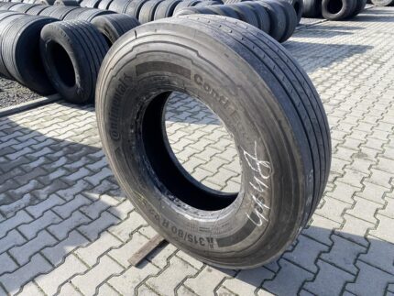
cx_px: 197
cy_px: 148
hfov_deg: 67.3
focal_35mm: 26
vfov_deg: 53.1
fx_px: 296
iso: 32
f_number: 1.8
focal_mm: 4.25
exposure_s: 1/762
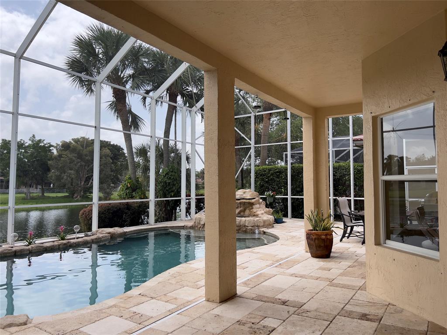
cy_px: 168
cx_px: 224
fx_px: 336
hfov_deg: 67.3
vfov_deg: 53.1
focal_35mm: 26
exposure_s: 1/1295
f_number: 1.5
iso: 50
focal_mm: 5.7
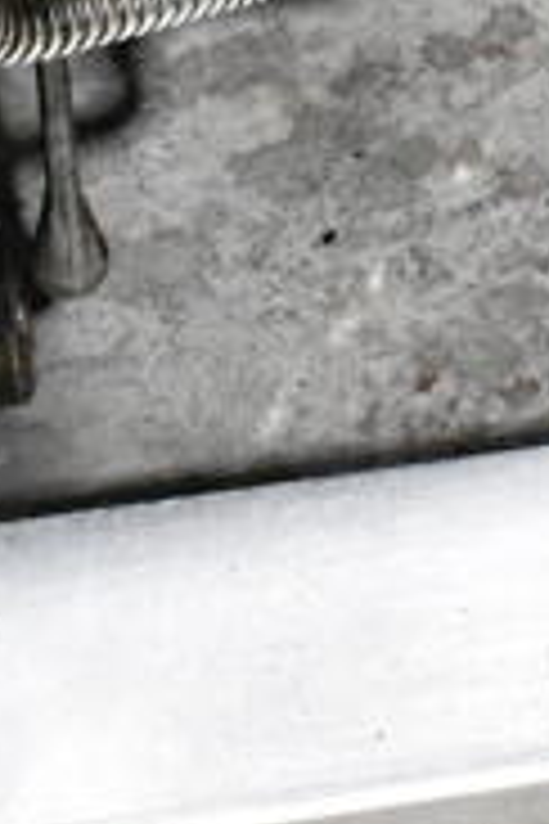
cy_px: -326
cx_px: 688
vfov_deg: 14.4
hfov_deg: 10.0
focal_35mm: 135
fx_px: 3088
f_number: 6.3
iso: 6400
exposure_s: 1/100
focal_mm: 18
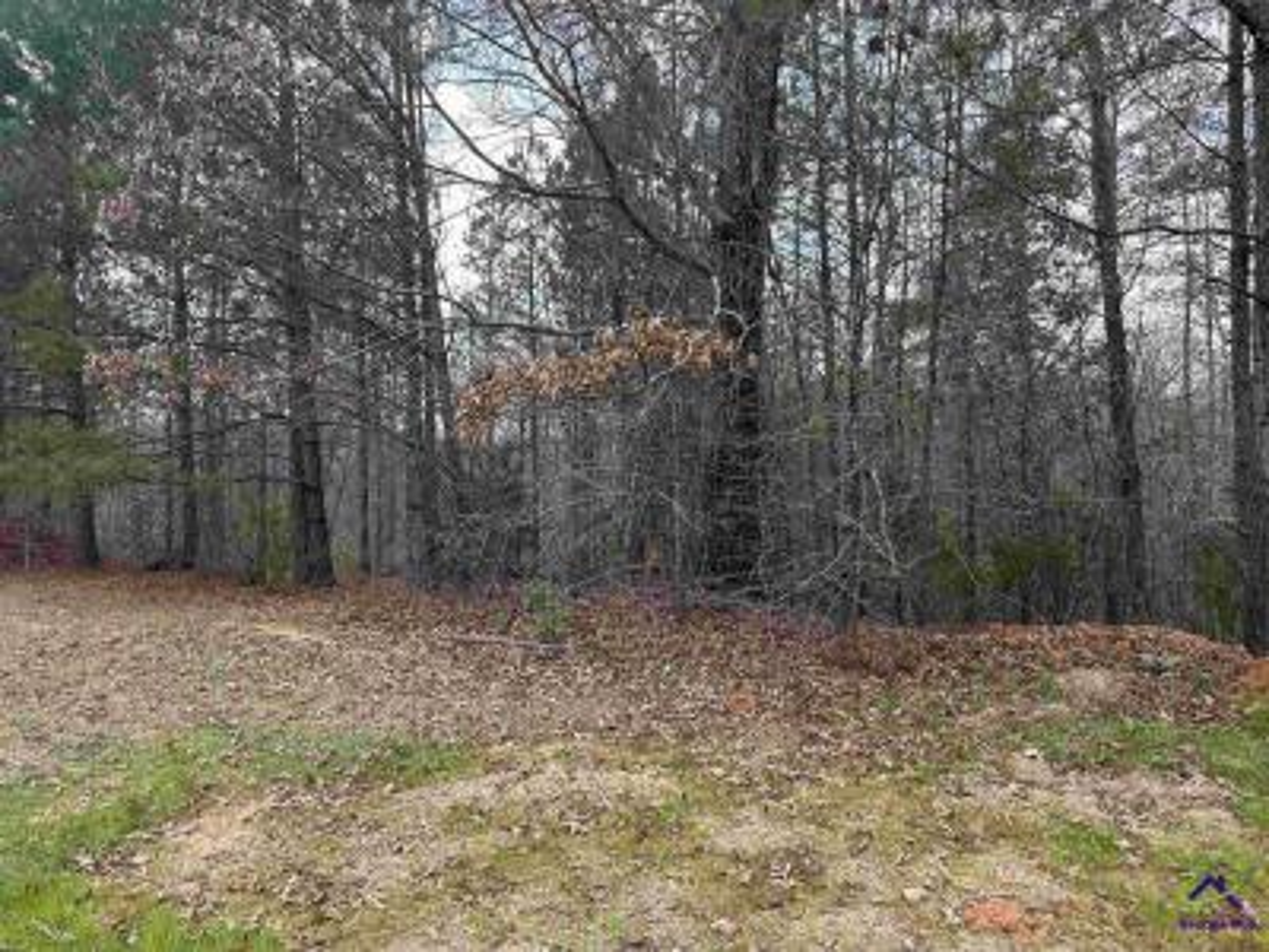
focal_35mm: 24
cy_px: 476
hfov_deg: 71.6
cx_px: 634
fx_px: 880
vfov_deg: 56.8
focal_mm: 6.86
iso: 80
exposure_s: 1/535
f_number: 1.78
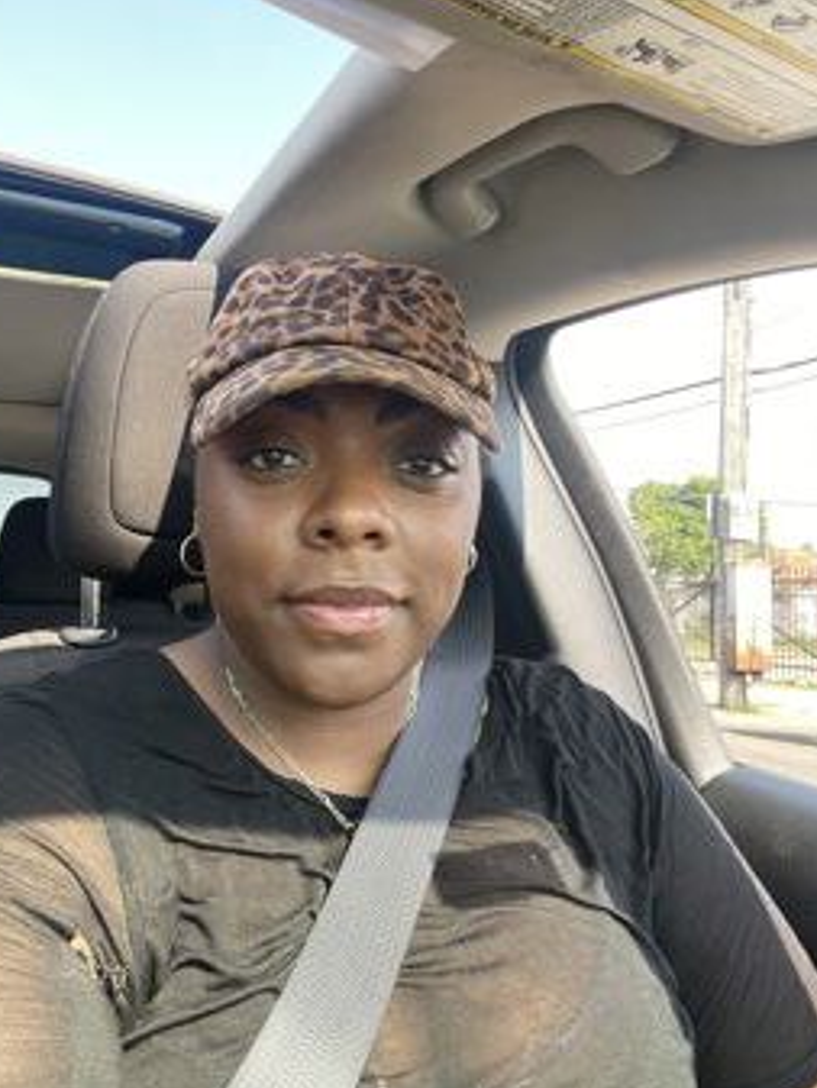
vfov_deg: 59.9
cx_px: 329
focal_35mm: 30
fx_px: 943
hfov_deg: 46.6
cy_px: 523
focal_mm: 2.71
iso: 50
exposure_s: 1/121
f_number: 2.2
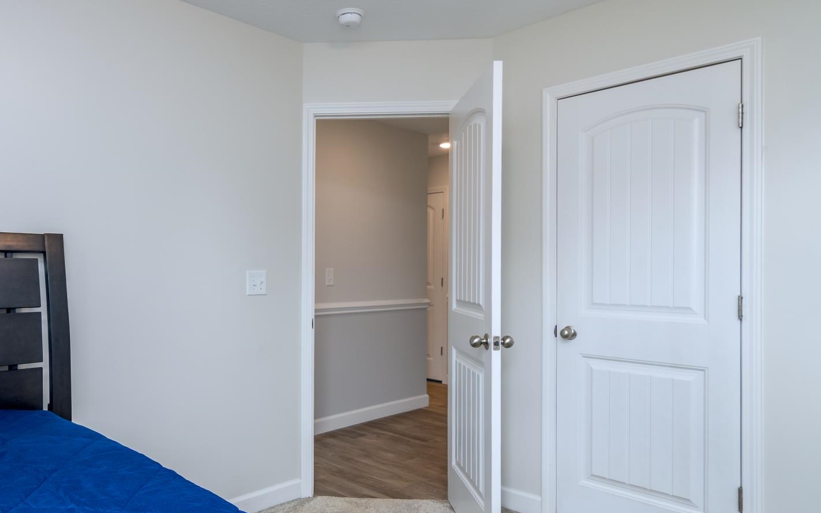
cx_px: 273
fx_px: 515
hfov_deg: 74.7
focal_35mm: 23
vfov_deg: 53.0
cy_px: 264
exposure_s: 1/15
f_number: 7.1
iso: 320
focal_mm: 11
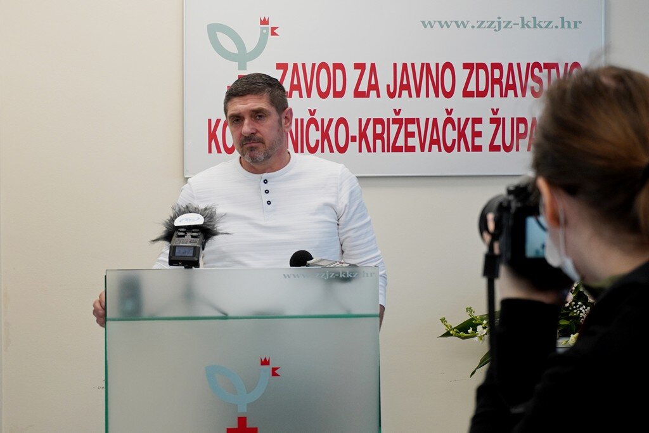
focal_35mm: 75
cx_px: 324
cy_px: 216
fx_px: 1352
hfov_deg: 27.0
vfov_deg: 18.2
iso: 640
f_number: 5.6
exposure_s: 1/60
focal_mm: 50
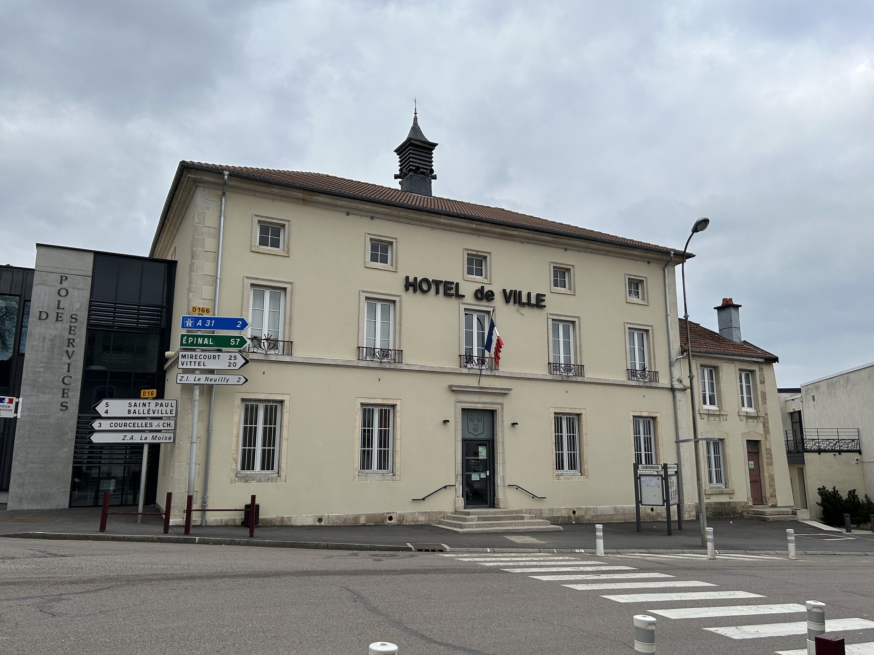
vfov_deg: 51.4
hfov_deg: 65.3
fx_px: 682
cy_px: 323
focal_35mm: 27
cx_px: 426
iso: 50
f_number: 1.5
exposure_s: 1/1751
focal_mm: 5.7
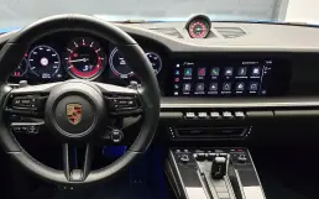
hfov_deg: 56.2
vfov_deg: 36.5
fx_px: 295
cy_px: 145
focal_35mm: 34
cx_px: 124
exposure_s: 1/100
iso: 1250
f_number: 1.7
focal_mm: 6.3
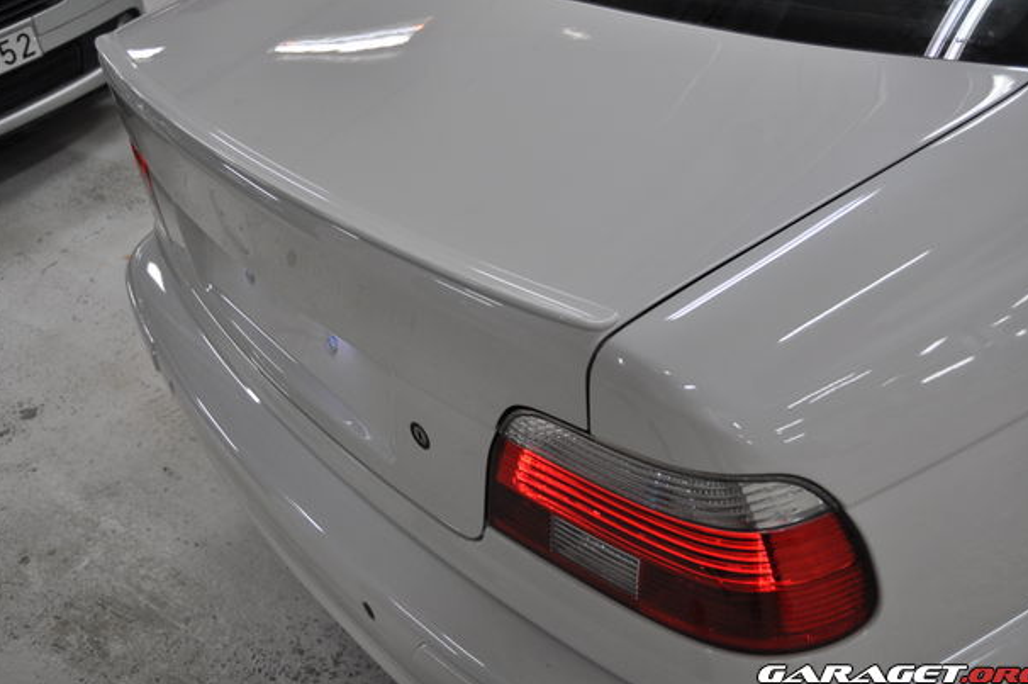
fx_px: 1084
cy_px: 330
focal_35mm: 38
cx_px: 506
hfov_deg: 50.7
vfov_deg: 35.0
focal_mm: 24
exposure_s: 1/100
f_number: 3.8
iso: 500
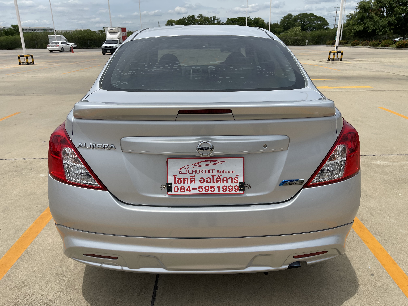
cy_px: 153
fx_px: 295
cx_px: 204
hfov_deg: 69.4
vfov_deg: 54.9
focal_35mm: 25
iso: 32
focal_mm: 5.1
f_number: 1.6
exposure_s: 1/6993
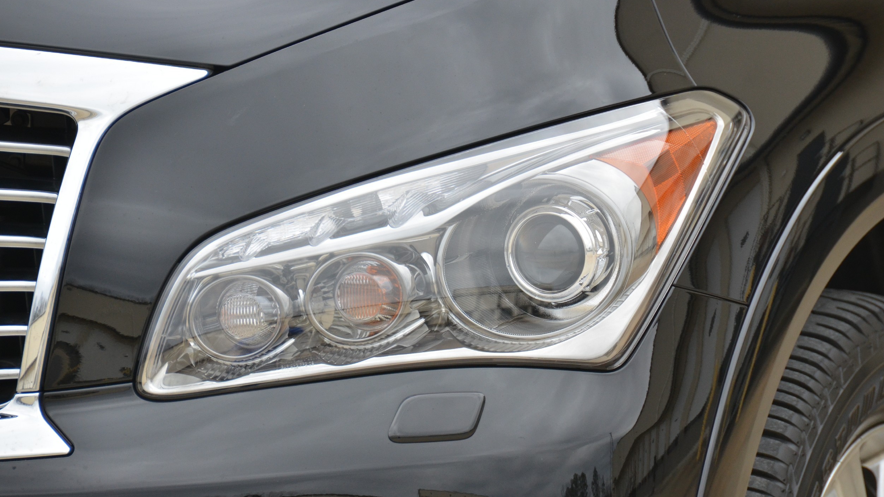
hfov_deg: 6.9
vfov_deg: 3.9
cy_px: 260
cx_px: 442
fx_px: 7361
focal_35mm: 314
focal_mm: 200
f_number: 5.6
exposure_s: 1/640
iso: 800
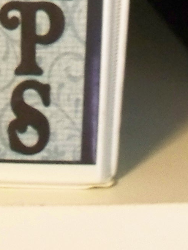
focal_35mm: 178
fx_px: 1289
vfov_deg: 10.1
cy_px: -290
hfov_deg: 8.3
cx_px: 31
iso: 400
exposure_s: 1/13
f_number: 2.8
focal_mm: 7.54
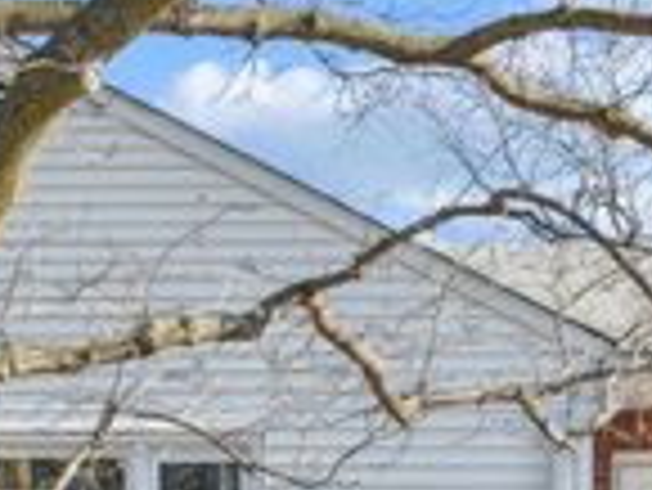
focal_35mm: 93
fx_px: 1753
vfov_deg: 15.9
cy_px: 353
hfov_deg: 21.1
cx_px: 337
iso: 400
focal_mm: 28
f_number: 9
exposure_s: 1/250
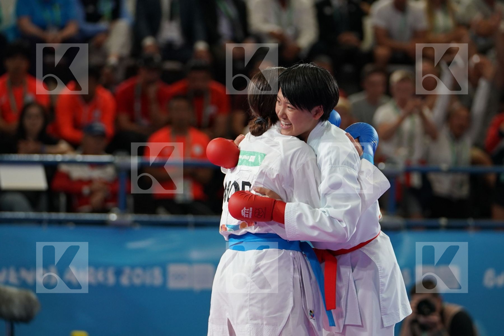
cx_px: 252
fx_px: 3150
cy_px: 168
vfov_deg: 6.1
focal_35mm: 225
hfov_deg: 9.1
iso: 1250
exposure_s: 1/1000
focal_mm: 150
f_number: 2.8
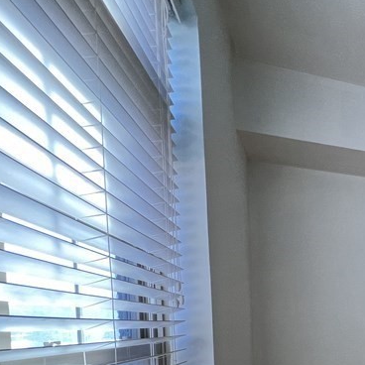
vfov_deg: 45.2
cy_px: 344
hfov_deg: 33.3
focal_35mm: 32
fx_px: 382
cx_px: 498
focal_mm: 1.57
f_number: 1.8
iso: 100
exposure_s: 1/122
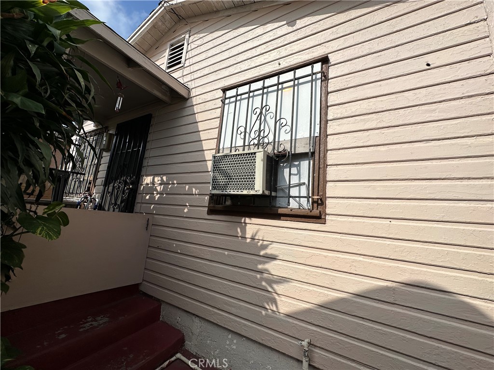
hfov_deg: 102.1
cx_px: 247
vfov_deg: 85.7
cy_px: 185
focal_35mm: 14
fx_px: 200
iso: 50
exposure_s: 1/2681
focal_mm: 2.22
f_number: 2.2
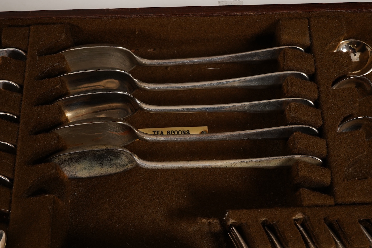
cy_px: 124
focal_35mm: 45
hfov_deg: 43.6
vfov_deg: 29.9
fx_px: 465
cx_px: 186
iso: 400
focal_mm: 30
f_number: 22
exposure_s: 1/125
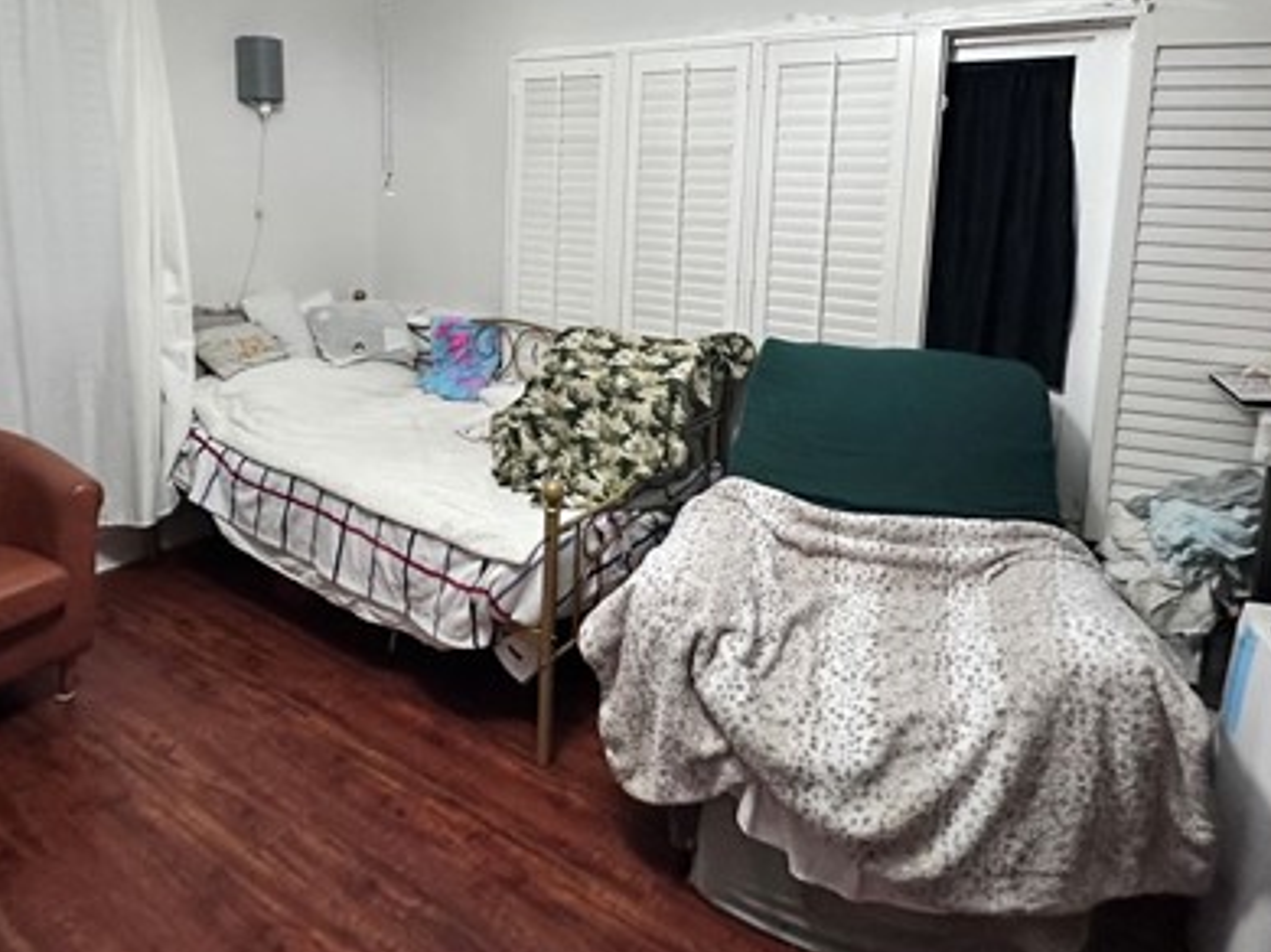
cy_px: 274
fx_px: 844
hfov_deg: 73.9
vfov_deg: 56.7
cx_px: 590
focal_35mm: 23
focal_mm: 2.22
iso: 800
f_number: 2.2
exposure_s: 1/60
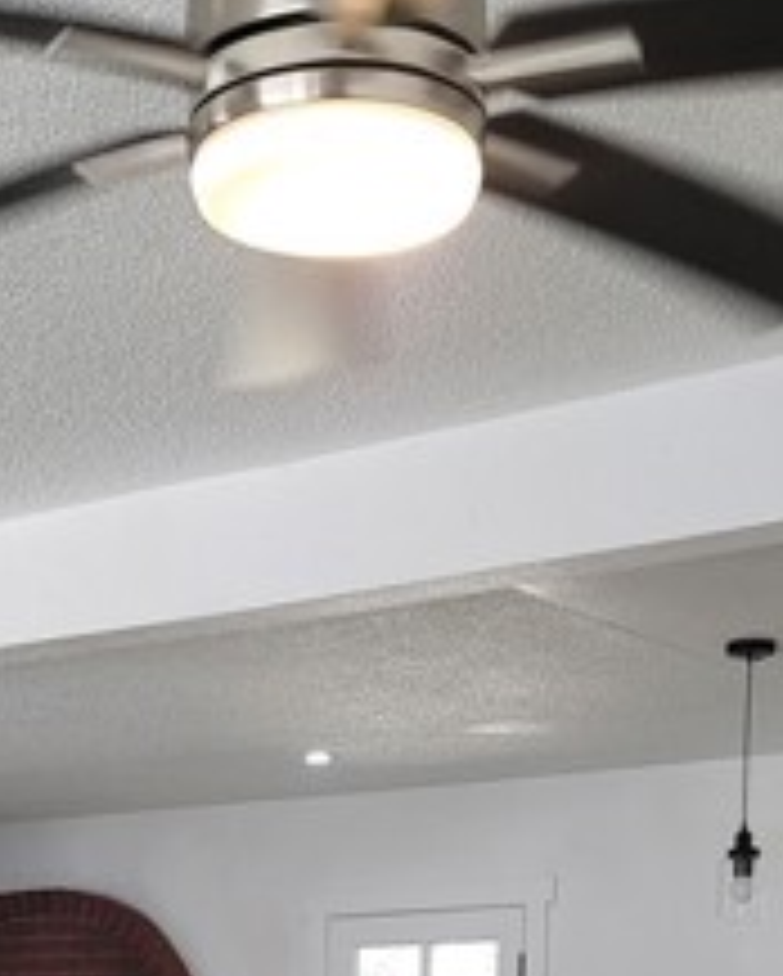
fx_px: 2083
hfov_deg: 21.2
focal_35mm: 72
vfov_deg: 22.4
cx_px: 284
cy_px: 1403
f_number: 1.8
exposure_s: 1/120
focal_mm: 7
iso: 100
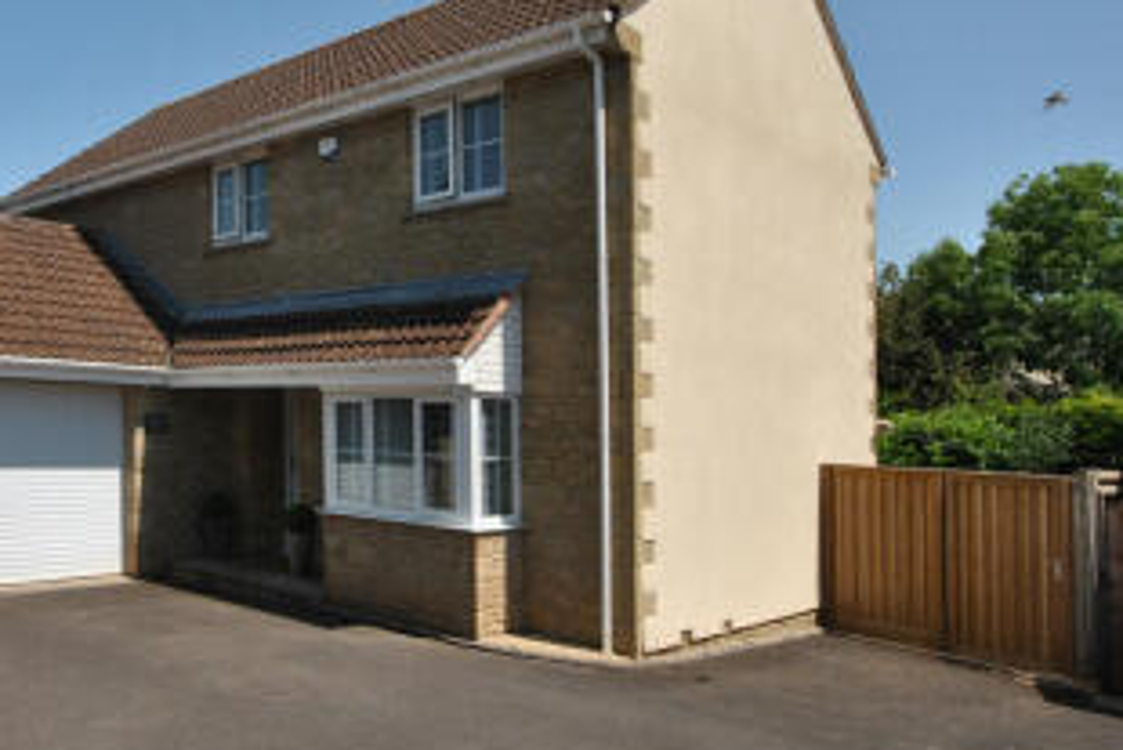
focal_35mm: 23
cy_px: 306
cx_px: 283
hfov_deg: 71.0
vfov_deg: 54.8
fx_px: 718
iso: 100
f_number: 8
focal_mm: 10
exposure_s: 1/250
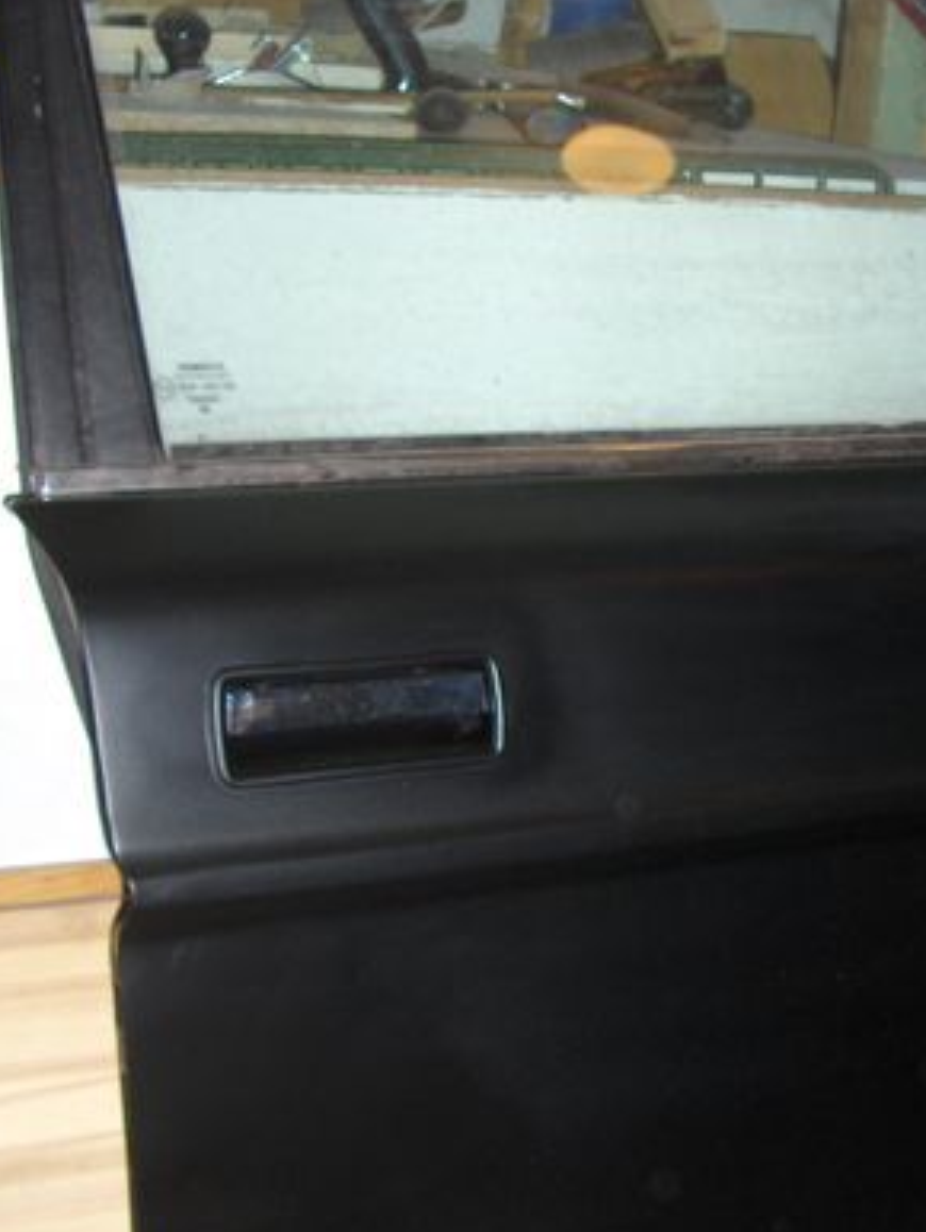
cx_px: 683
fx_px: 2066
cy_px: 603
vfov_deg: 33.2
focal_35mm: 58
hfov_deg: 25.0
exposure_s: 1/60
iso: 100
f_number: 2.6
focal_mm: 5.8
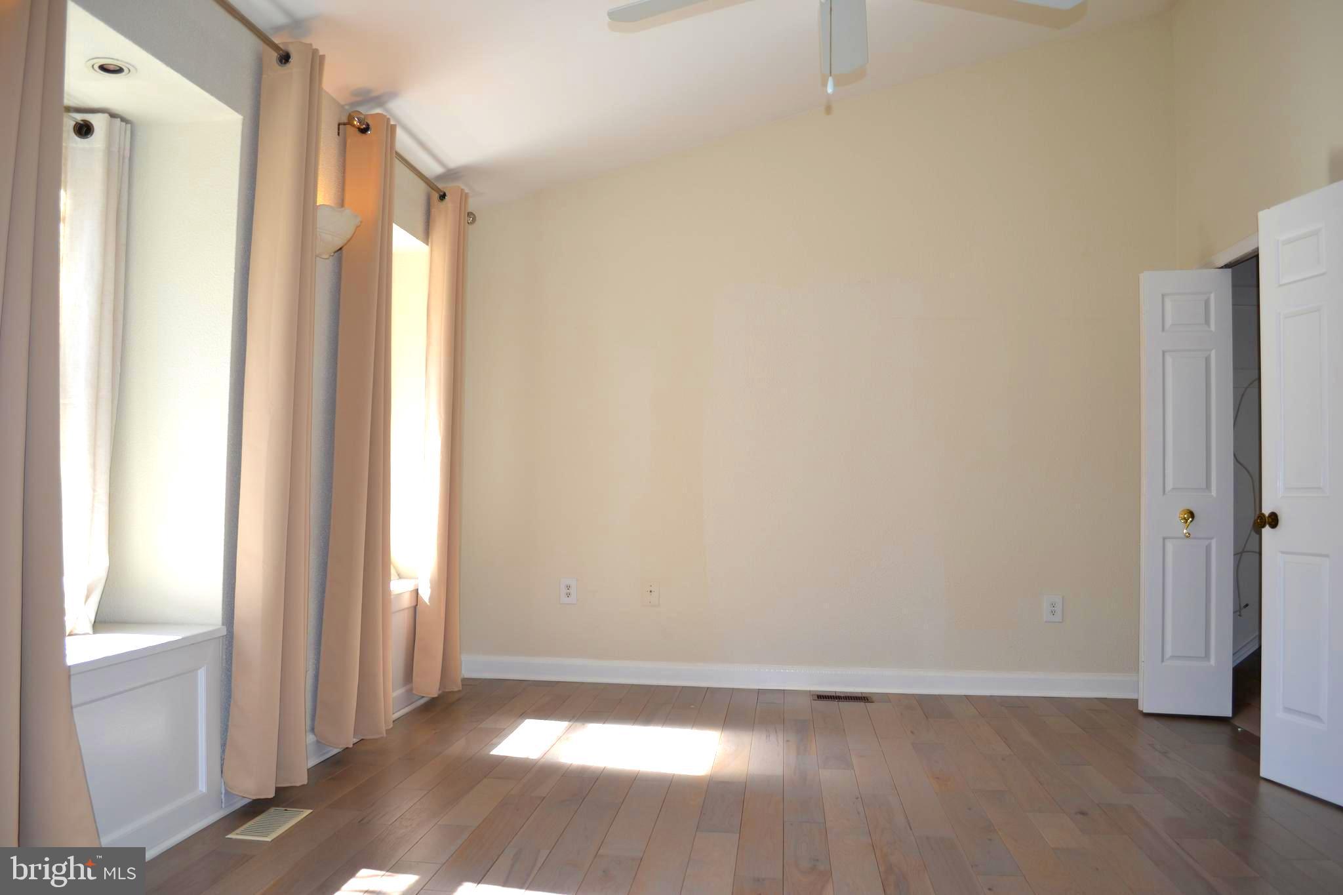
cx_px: 672
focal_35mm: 27
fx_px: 1007
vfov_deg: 47.9
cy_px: 448
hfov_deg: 67.4
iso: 100
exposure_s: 1/60
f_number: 3.5
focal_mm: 18
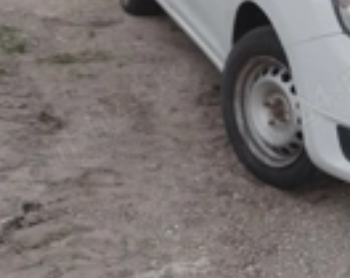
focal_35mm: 77
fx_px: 796
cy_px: 164
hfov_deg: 23.3
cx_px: 384
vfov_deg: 19.8
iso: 126
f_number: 1.8
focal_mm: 4.25
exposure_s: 1/100
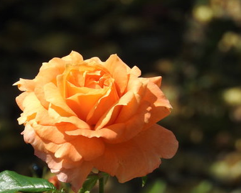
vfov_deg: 2.7
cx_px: 88
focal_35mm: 572
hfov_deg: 3.4
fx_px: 4079
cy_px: 115
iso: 100
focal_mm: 80.6
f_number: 5.6
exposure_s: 1/800
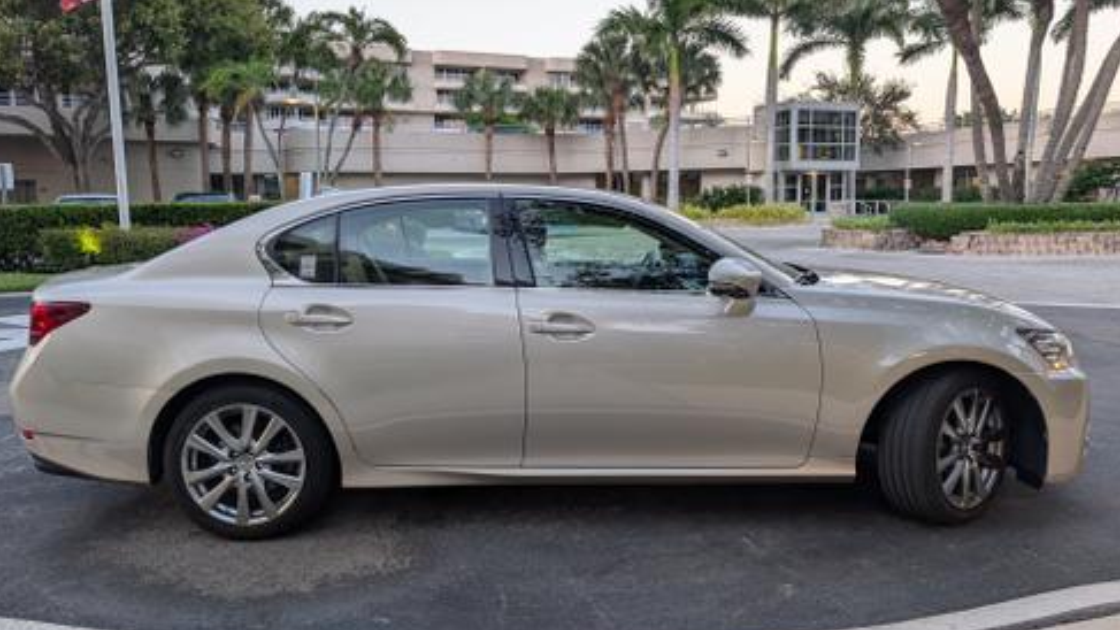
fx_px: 802
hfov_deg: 69.9
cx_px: 566
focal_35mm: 27
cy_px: 320
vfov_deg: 42.9
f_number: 1.68
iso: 22
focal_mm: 6.9
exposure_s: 1/33.1
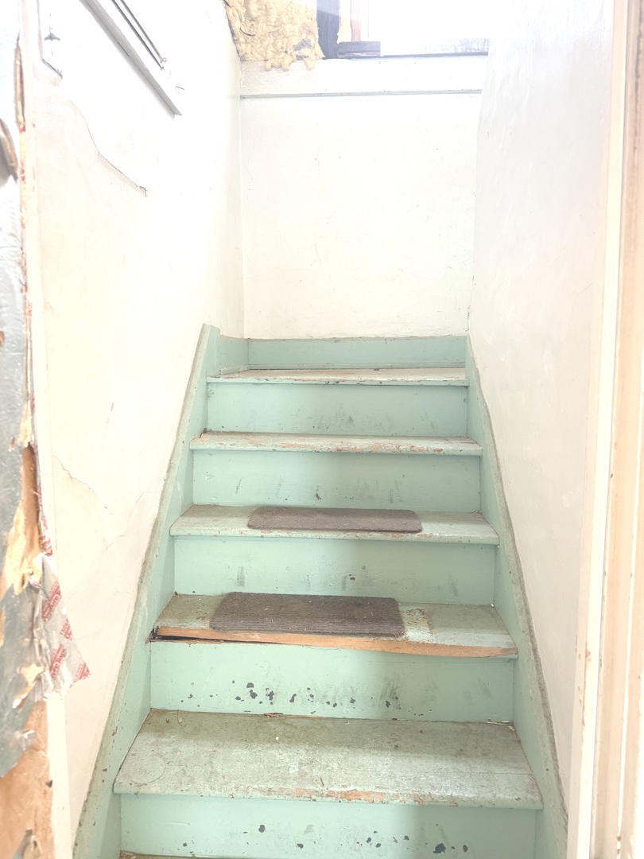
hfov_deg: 56.8
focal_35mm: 24
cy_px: 430
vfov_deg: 71.6
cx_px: 322
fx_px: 595
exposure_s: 1/60
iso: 200
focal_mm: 6.76
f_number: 1.78
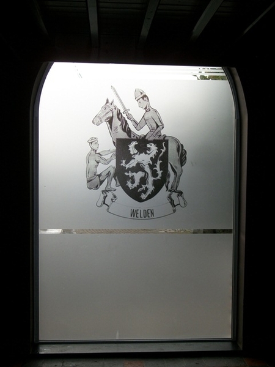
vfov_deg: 38.2
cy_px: 184
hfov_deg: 29.1
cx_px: 138
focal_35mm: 50
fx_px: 530
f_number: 3.6
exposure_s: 1/320
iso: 80
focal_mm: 8.8
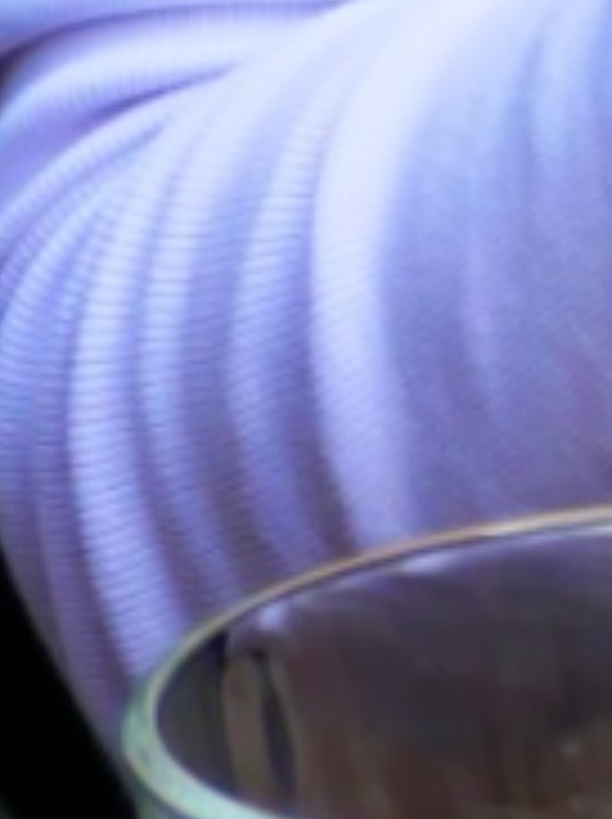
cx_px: 2318
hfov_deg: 3.1
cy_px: -1458
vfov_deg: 4.2
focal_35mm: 457
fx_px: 10798
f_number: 4.2
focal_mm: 19.6
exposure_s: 1/320
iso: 200
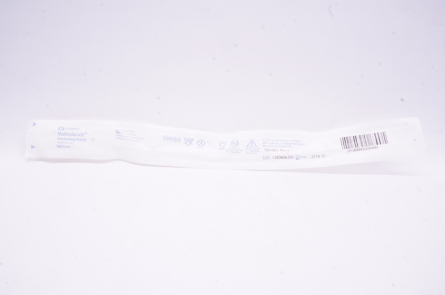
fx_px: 333
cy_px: 148
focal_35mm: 27
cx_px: 222
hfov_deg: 67.4
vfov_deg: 47.8
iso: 1600
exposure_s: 1/20
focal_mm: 18
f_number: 22
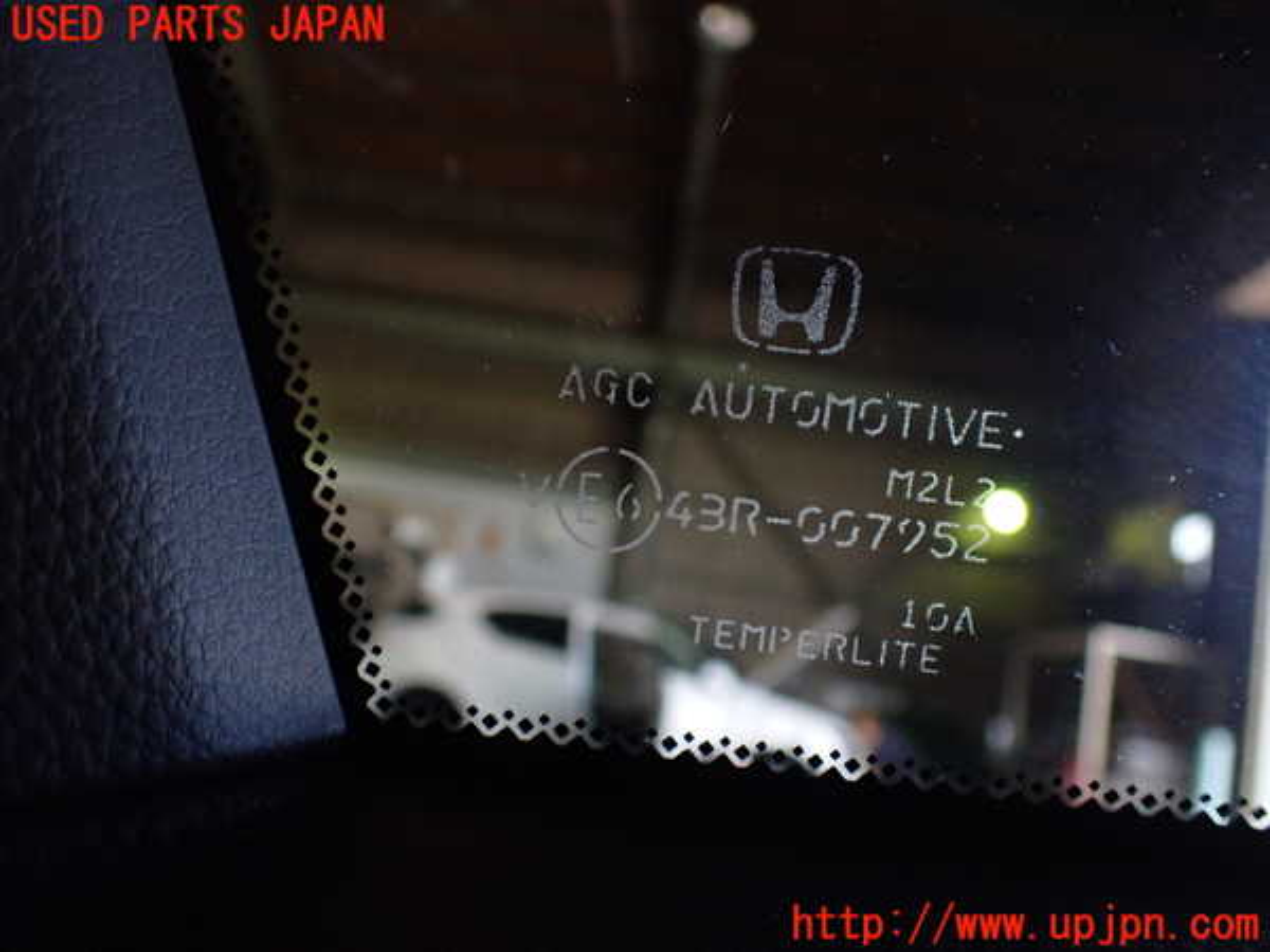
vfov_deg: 46.8
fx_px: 1101
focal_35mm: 30
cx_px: 635
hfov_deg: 60.0
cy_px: 476
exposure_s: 1/125
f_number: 2.3
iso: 500
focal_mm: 5.4
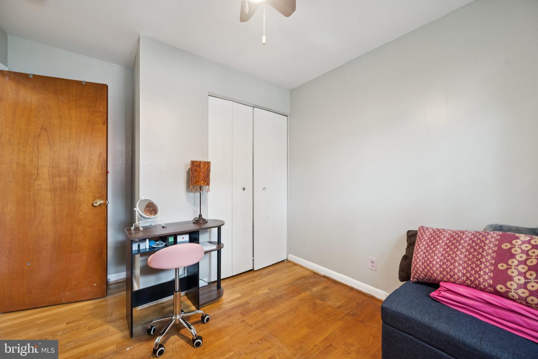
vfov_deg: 81.2
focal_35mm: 14
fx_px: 209
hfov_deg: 104.3
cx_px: 269
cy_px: 180
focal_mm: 14
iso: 400
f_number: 7.1
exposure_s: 1/6
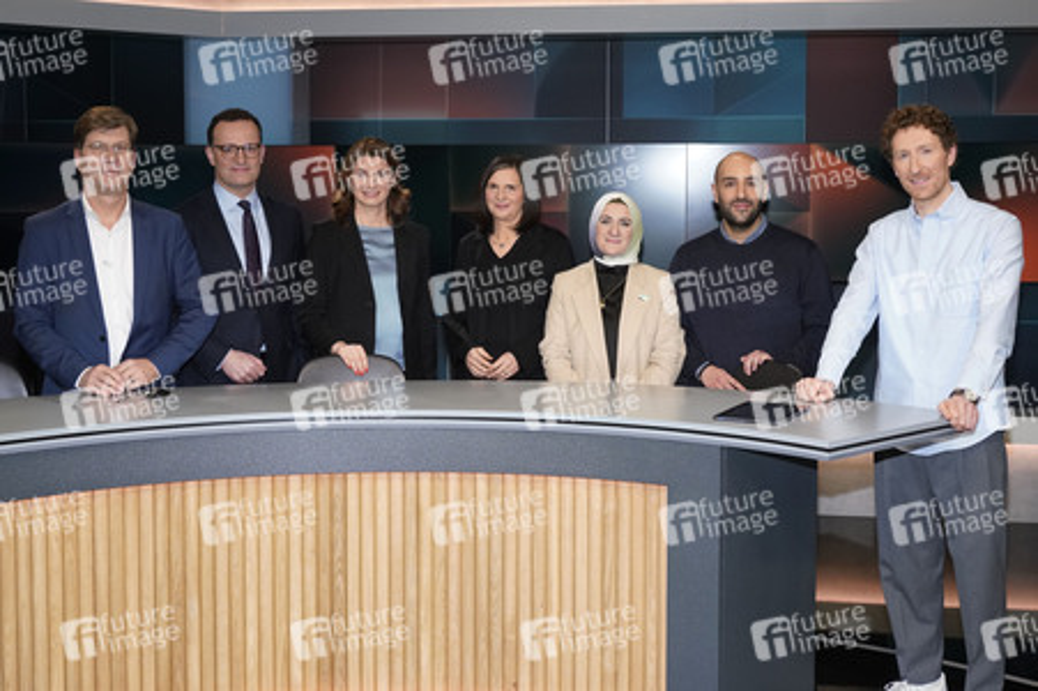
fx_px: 980
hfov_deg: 55.8
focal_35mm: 34
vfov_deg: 38.8
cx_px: 519
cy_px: 346
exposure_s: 1/200
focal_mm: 34
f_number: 5.6
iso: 2000
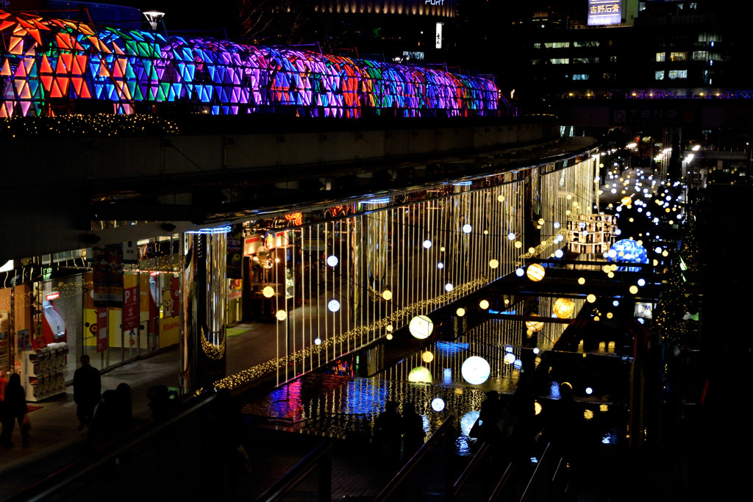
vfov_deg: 19.5
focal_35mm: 70
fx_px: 1464
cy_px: 251
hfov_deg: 28.8
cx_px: 376
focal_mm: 70
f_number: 18
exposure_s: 1/20
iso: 3200
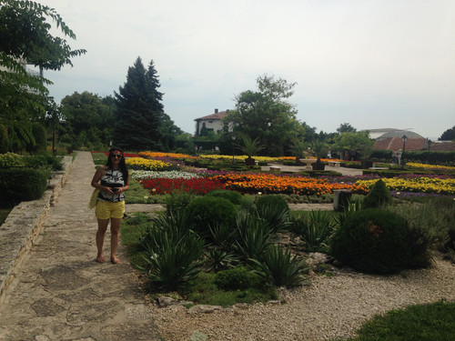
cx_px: 228
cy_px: 170
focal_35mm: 33
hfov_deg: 55.4
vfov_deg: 42.9
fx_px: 434
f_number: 2.4
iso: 50
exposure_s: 1/2463
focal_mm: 4.12
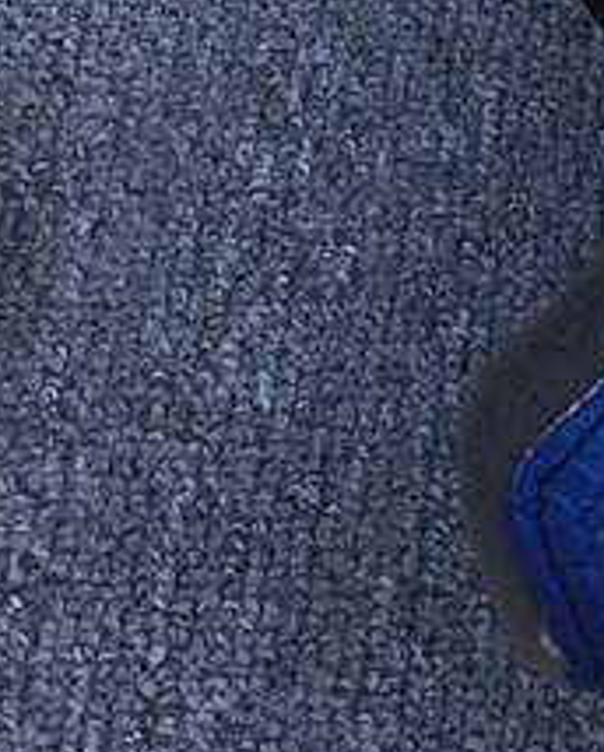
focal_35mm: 127
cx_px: 1331
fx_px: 2830
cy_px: -206
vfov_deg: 14.5
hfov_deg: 10.8
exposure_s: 1/232
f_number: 2.4
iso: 25
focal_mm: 3.3
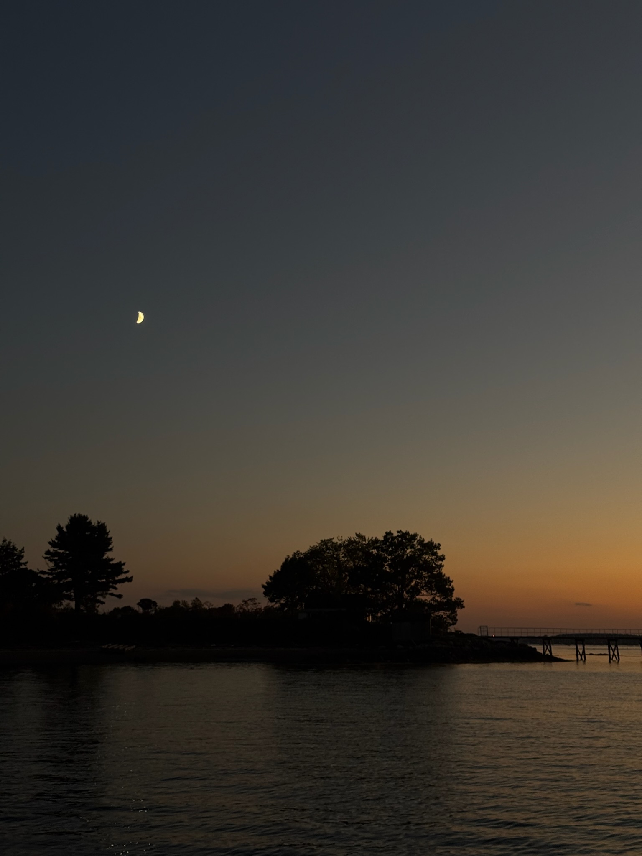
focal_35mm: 48
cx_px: 321
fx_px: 1187
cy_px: 428
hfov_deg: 30.3
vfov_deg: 39.7
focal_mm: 6.76
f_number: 1.78
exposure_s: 1/60
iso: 160
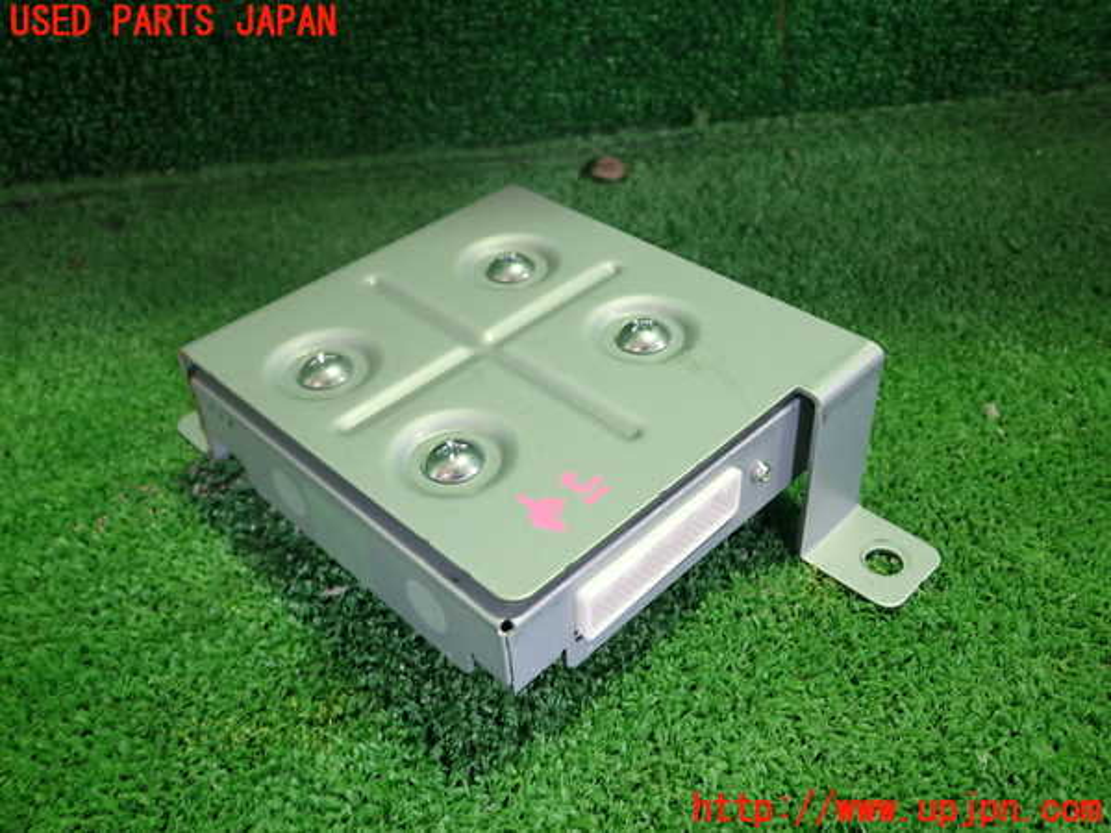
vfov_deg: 44.2
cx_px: 556
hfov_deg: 56.8
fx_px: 1027
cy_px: 416
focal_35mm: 32
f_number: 2.4
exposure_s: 1/30
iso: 500
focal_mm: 5.79
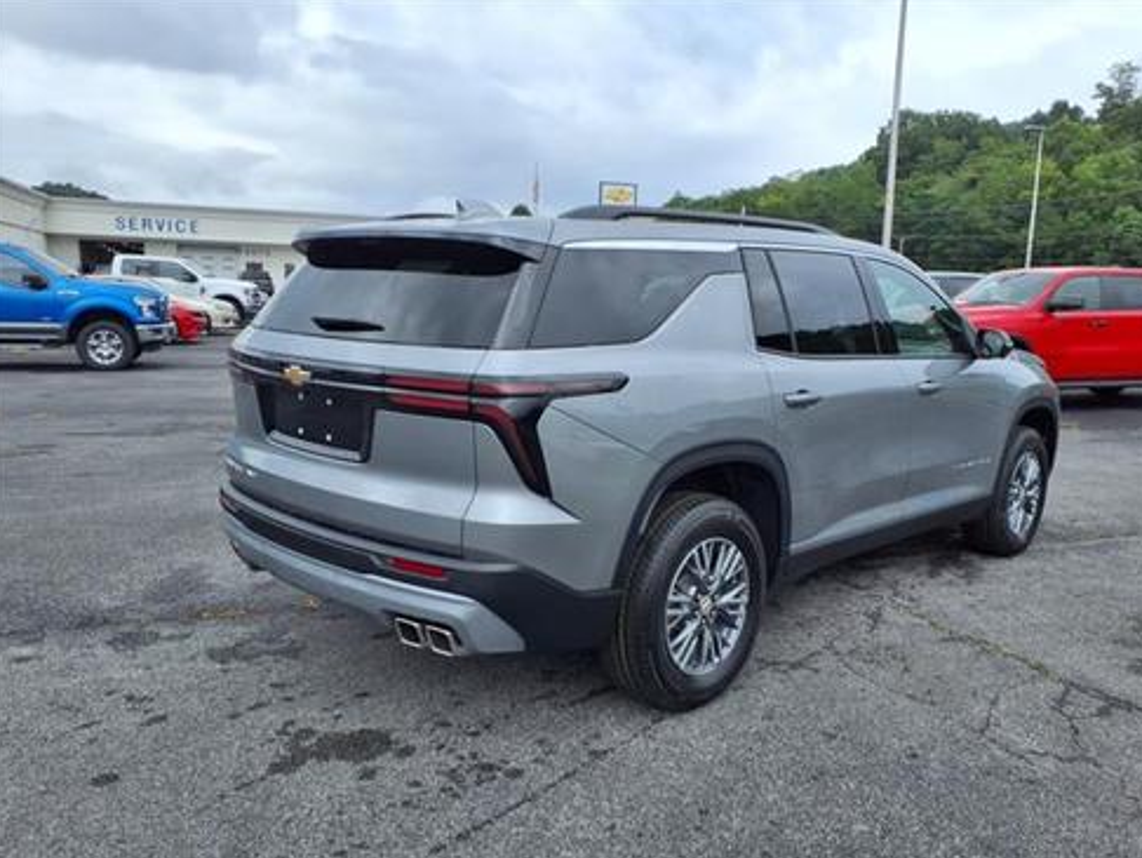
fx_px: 924
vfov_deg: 49.8
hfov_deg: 63.4
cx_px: 583
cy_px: 437
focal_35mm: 28
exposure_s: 1/1429
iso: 40
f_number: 1.9
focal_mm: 3.58
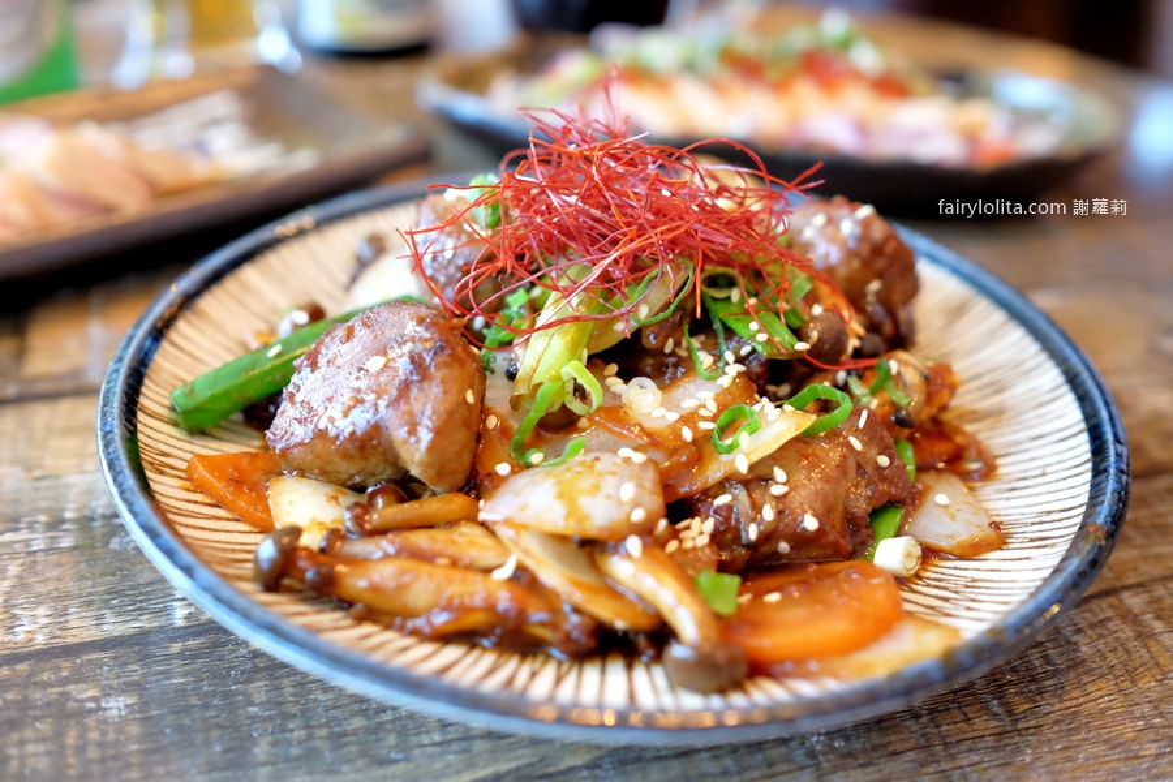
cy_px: 391
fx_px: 1140
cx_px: 586
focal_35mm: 35
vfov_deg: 37.9
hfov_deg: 54.4
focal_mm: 23
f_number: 2.8
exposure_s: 1/45
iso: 3200
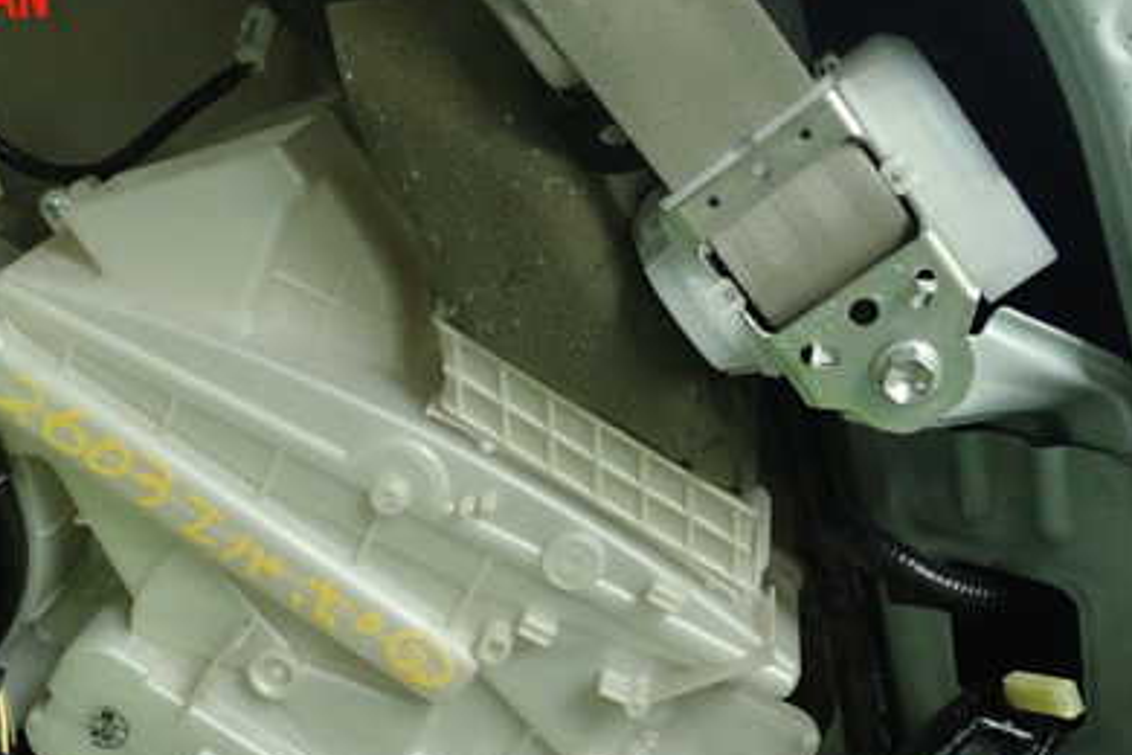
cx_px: 392
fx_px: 1509
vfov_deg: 27.5
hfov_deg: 40.7
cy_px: 616
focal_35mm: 48
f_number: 2.3
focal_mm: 5.5
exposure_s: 1/40
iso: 800
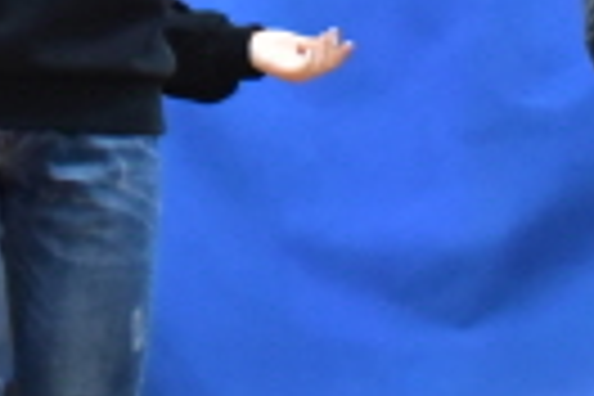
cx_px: 990
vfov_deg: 2.4
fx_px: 9586
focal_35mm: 581
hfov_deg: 3.5
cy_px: 43
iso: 4500
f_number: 6.3
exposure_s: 1/100
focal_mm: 75
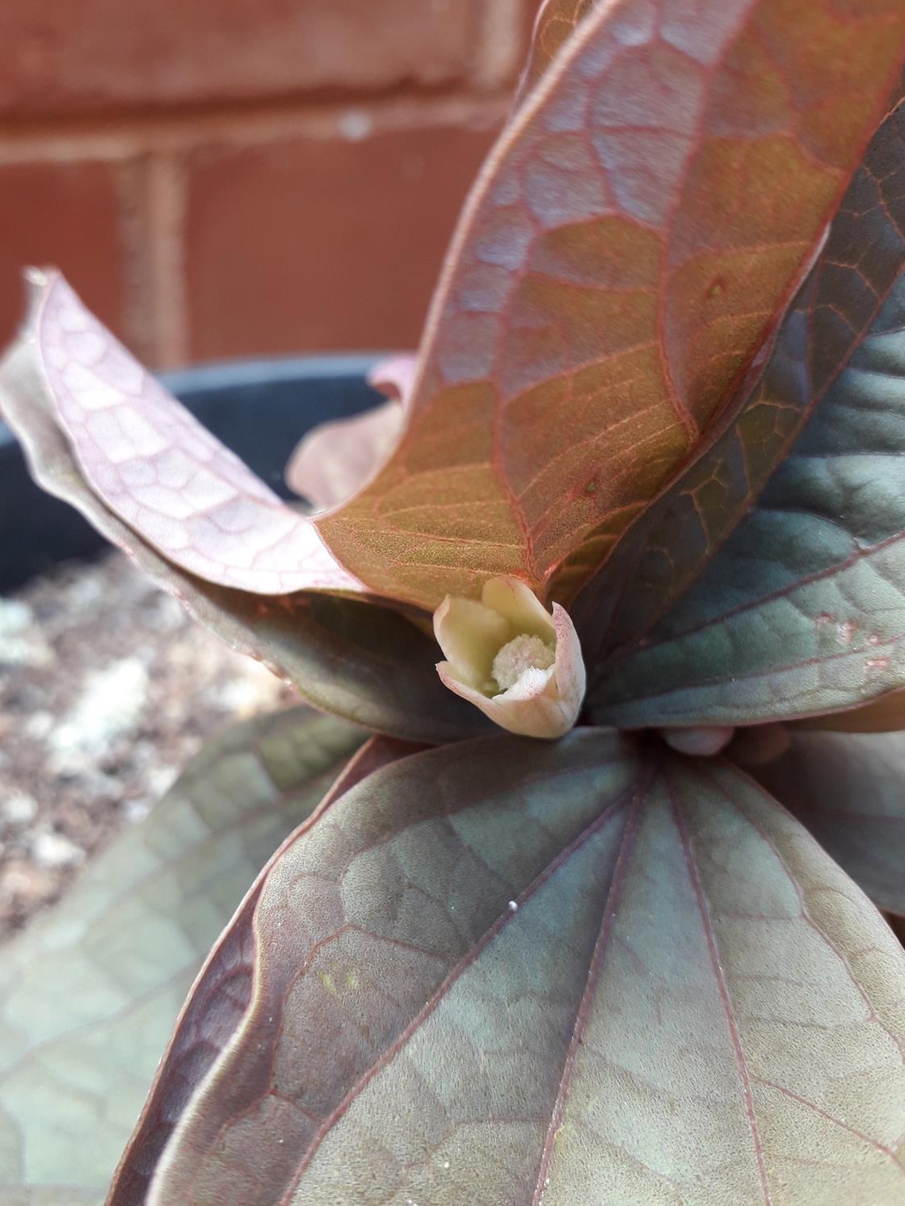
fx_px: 976
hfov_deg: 49.8
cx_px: 449
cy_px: 605
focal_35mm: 28
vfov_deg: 63.4
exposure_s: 1/50
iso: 40
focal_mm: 3.6
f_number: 1.9
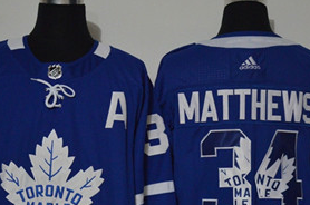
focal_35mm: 135
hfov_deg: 15.2
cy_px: 163
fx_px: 1160
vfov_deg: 10.1
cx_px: 147
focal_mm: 50
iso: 4000
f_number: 4.8
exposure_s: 1/30
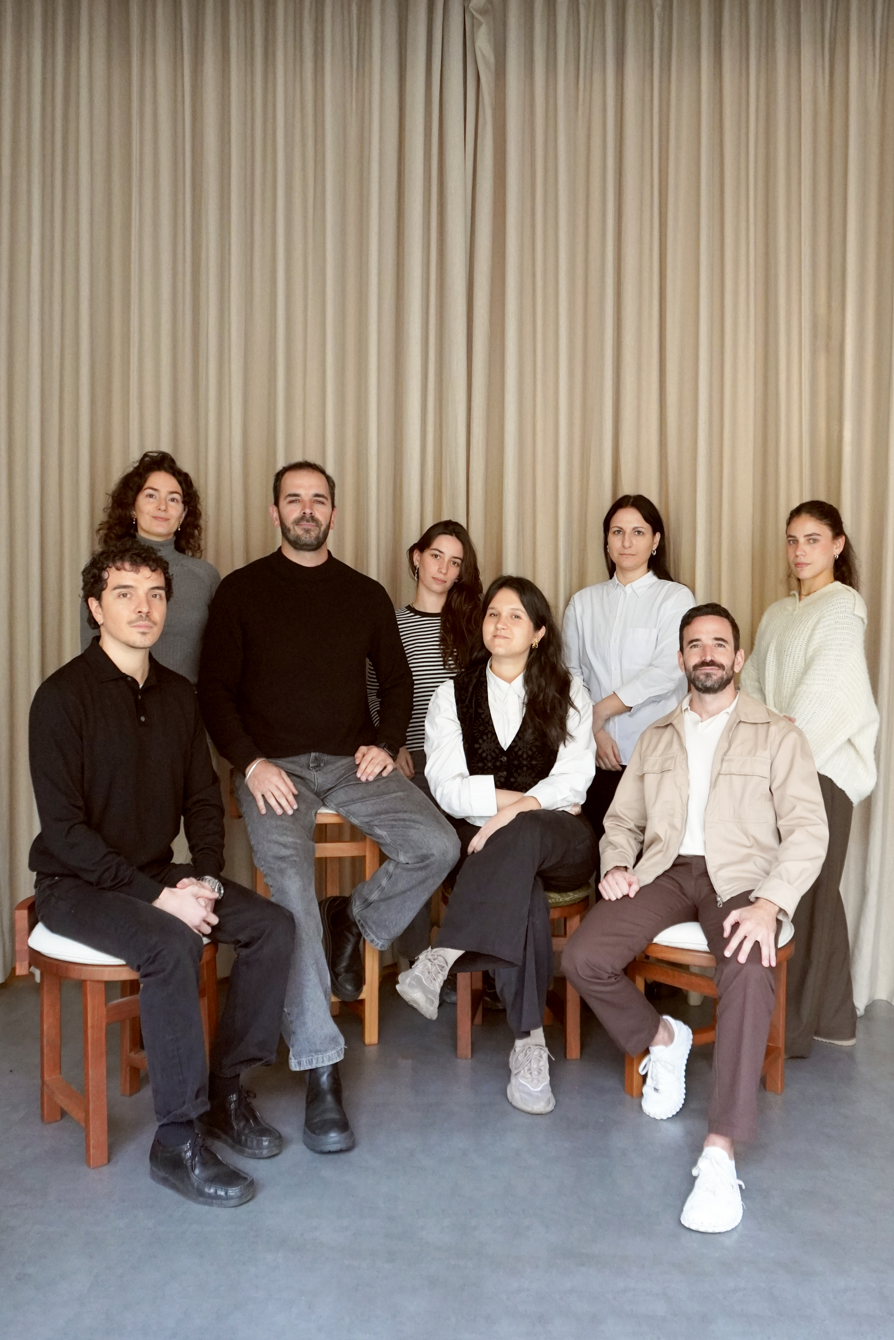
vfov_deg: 73.7
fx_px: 894
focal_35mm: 24
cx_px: 447
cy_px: 670
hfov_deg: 53.1
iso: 2000
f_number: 4
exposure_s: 1/160
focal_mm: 16
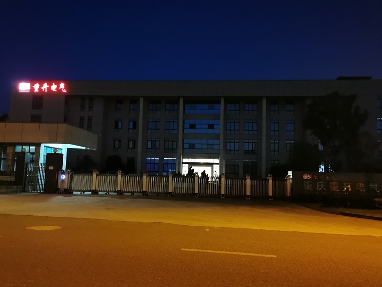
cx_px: 191
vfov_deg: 51.4
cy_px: 144
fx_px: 298
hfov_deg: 65.3
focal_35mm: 27
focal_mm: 5.56
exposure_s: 1/16.7
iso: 1600
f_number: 1.6
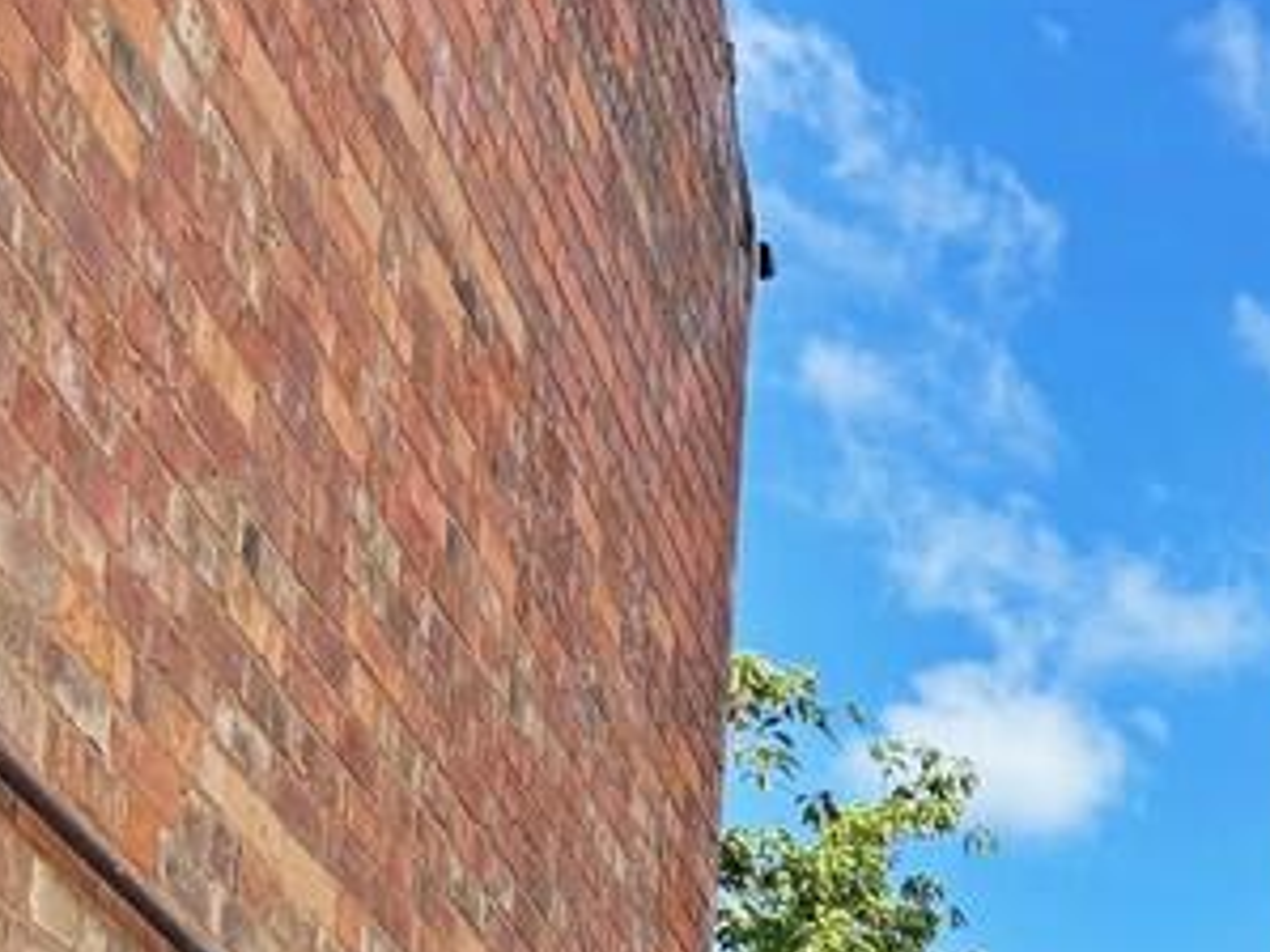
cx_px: 1941
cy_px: 1606
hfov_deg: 19.1
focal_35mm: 89
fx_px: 3264
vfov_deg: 14.9
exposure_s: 1/1695
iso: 50
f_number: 1.6
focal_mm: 5.96
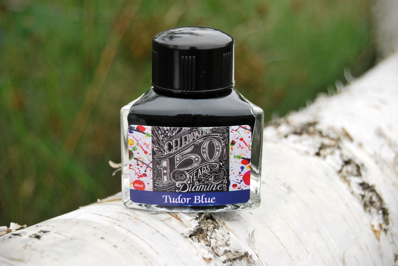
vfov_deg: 17.5
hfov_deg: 26.0
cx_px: 199
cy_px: 133
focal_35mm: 78
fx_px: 863
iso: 400
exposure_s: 1/320
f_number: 5.6
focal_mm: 52
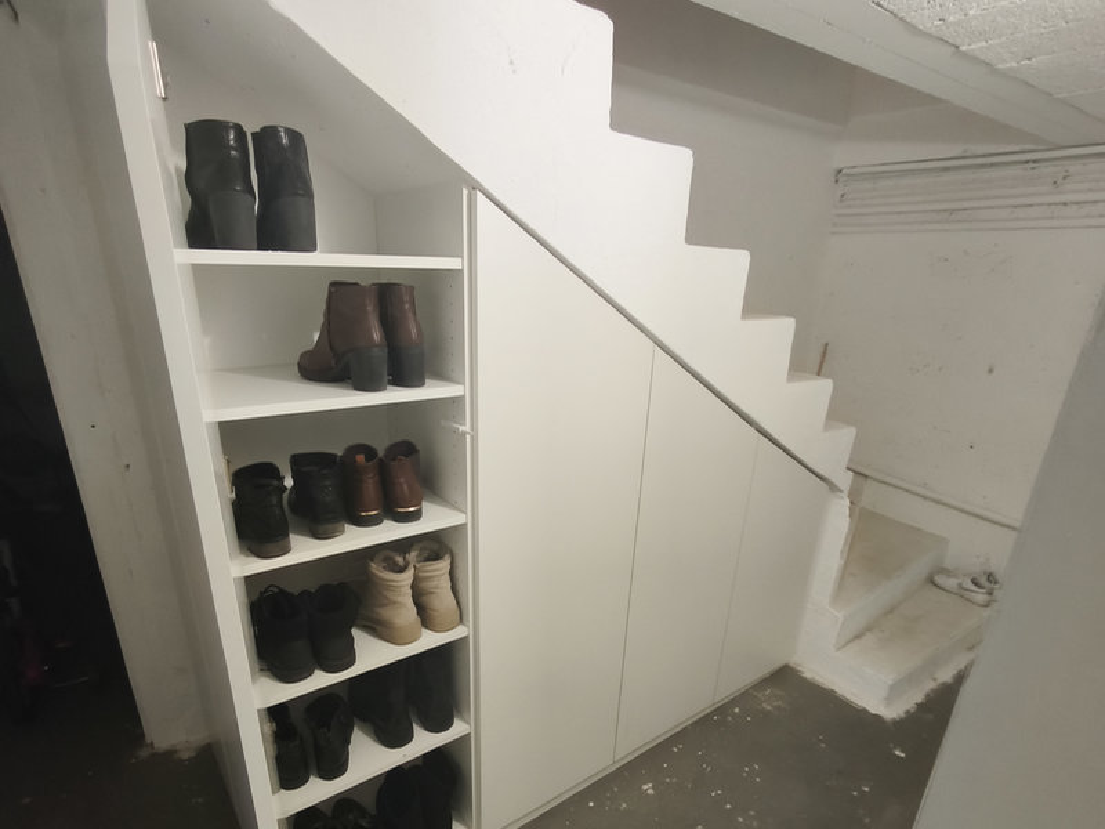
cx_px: 552
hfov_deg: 98.2
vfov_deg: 81.7
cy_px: 414
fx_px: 479
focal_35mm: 15
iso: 200
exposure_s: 1/33
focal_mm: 1.9
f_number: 2.2
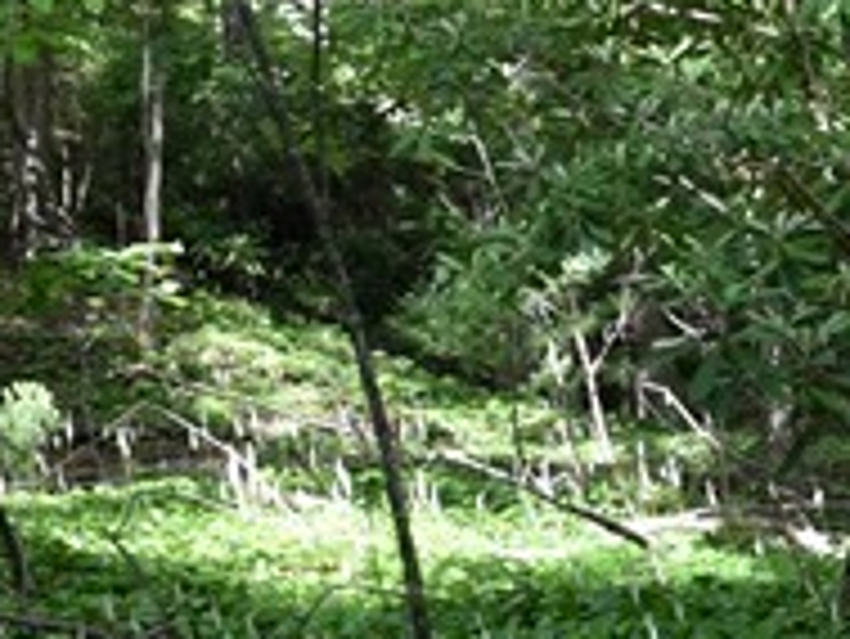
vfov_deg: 8.1
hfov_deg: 10.0
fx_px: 4472
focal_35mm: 182
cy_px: 756
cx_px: 1713
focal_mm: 22
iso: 400
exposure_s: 1/250
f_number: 4.5
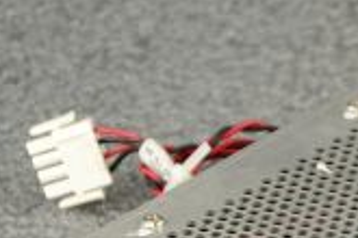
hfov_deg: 7.5
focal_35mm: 272
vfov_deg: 5.0
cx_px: 477
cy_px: 343
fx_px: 2705
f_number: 5.6
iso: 800
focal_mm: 75
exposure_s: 1/100
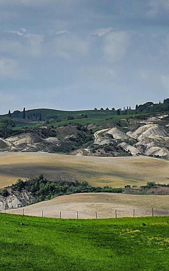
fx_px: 4211
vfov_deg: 3.7
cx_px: 59
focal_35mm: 571
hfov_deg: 2.3
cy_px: 162
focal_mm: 140
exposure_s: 1/1000
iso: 100
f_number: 5.6
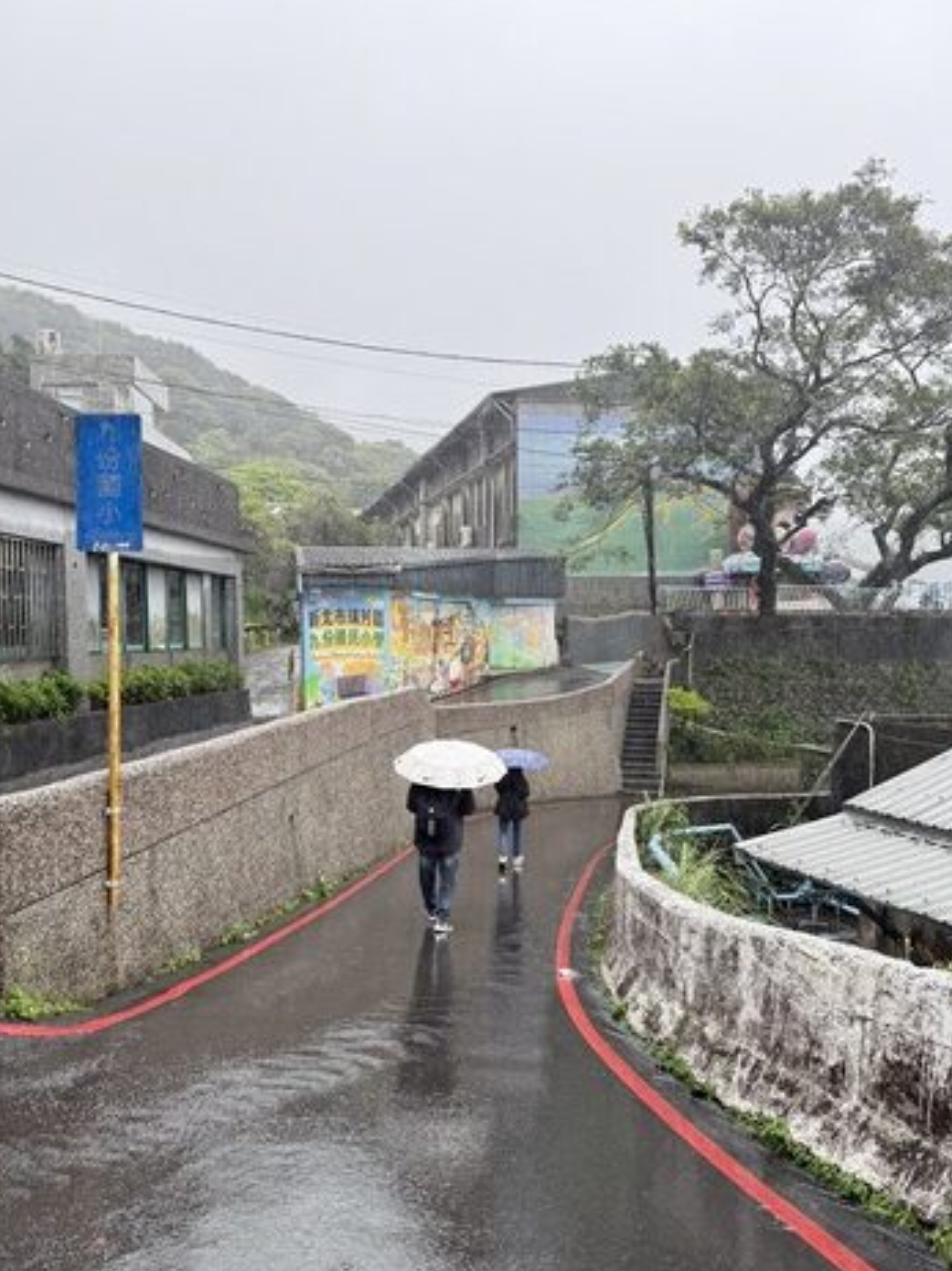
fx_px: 1027
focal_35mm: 28
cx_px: 435
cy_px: 700
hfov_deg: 49.7
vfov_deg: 63.3
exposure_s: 1/393
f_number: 1.78
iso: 100
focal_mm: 6.76
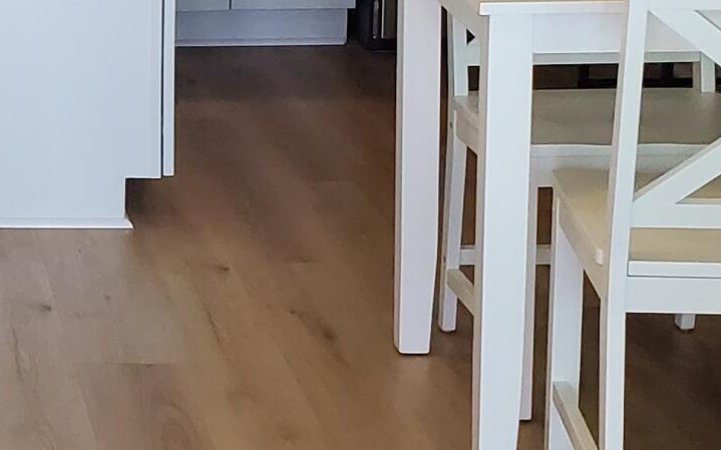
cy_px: 18
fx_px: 2259
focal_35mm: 115
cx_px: -379
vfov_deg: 11.3
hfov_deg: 16.4
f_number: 2.4
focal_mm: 4.3
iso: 320
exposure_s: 1/120
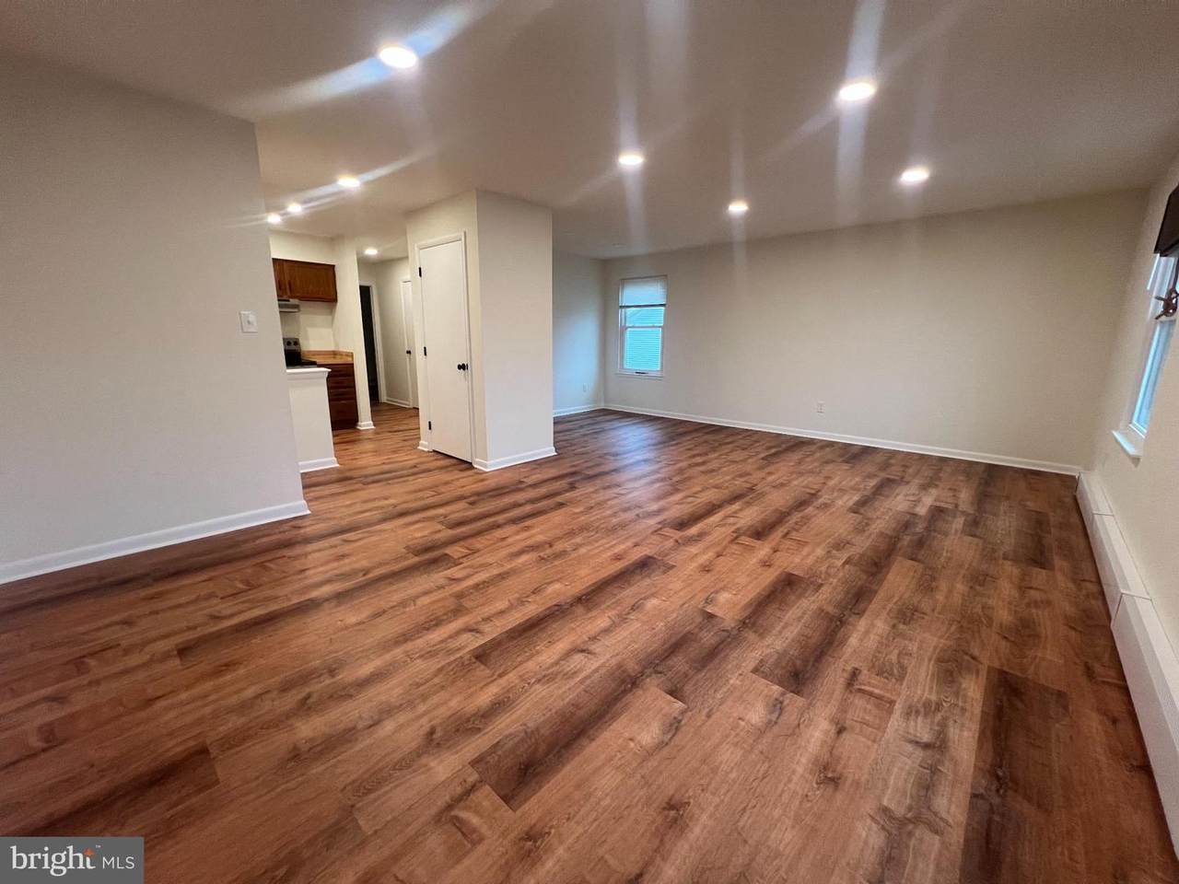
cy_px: 442
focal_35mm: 13
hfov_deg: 106.2
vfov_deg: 89.9
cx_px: 590
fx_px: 443
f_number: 1.8
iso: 250
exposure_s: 1/120
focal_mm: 1.57
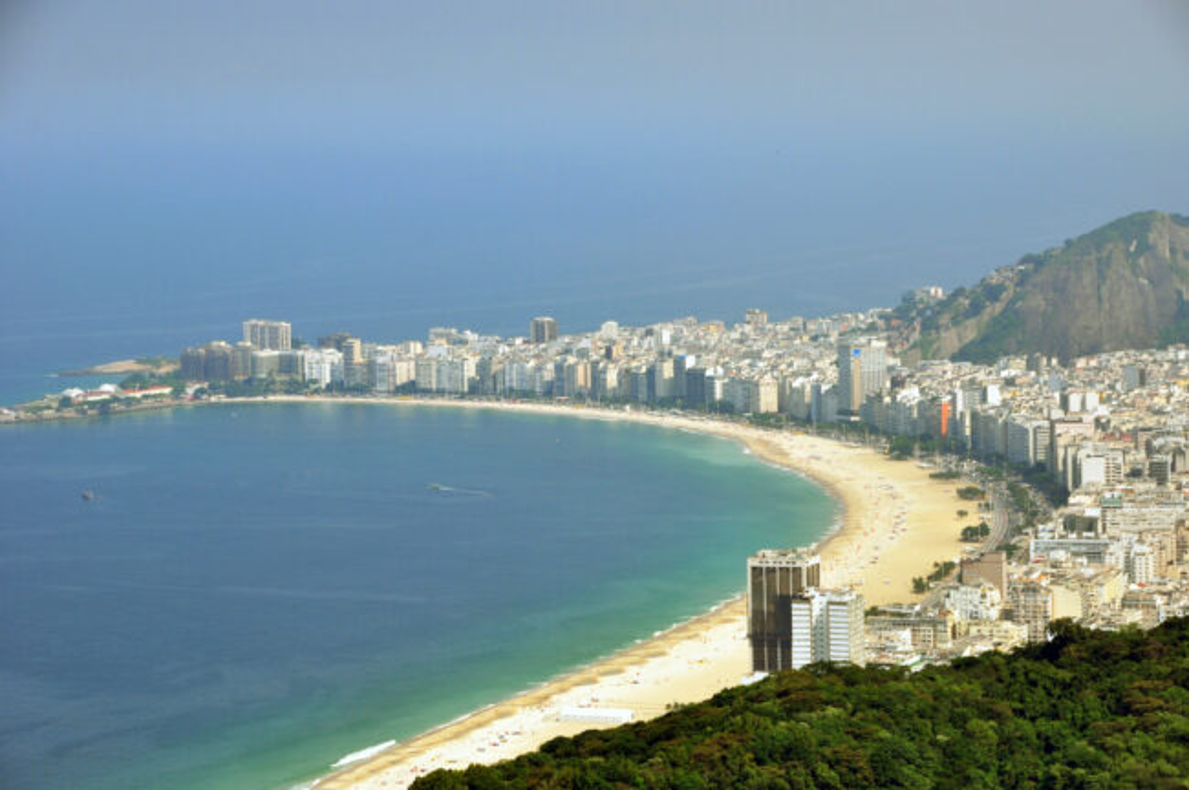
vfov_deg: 4.6
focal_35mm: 300
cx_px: 594
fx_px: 9898
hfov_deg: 6.9
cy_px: 395
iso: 200
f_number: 11
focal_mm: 200
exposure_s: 1/400
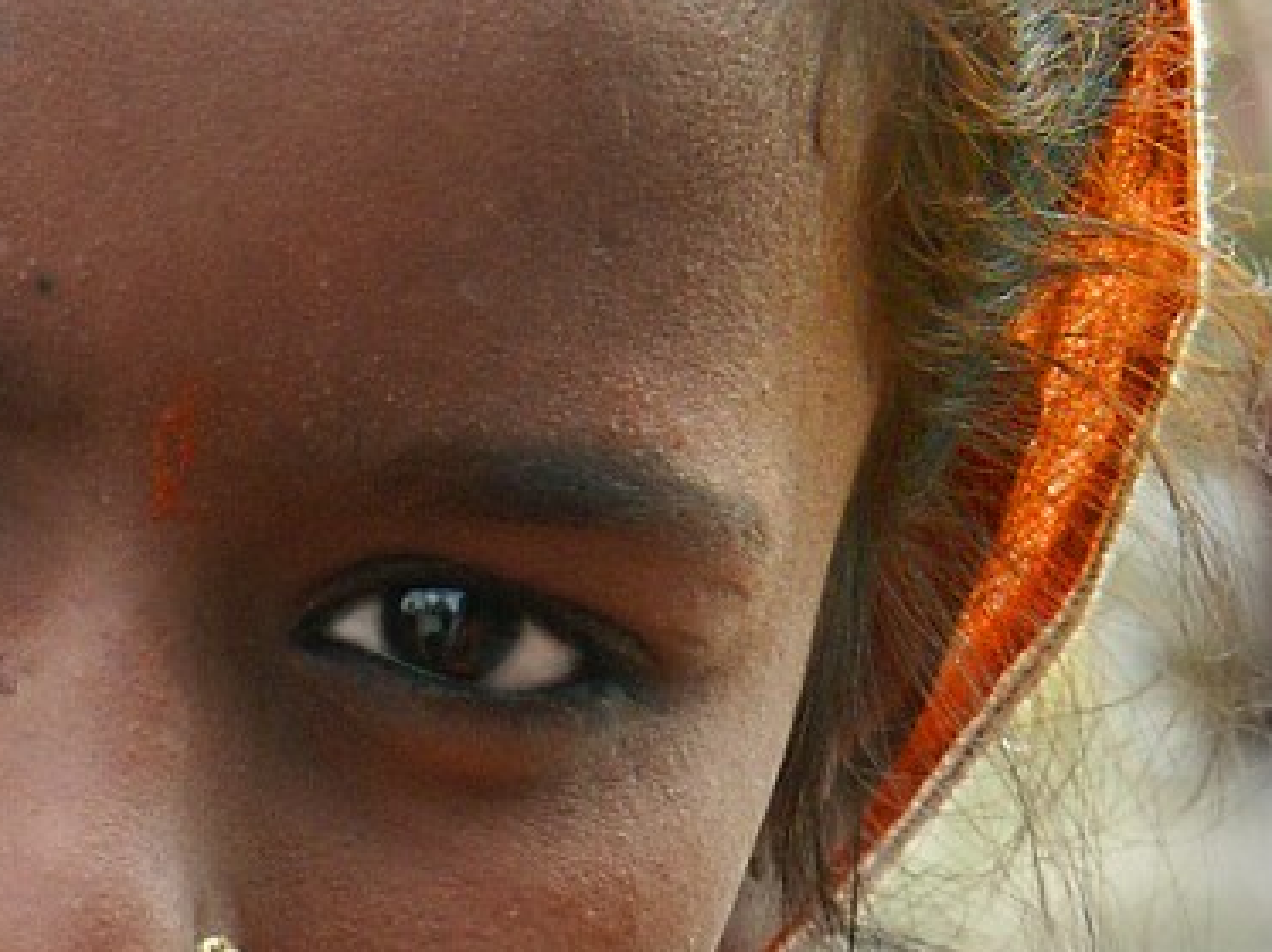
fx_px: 17994
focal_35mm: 490
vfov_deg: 3.0
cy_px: 1034
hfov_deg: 4.0
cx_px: -350
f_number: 5.6
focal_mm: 32.99
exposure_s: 1/125
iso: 100
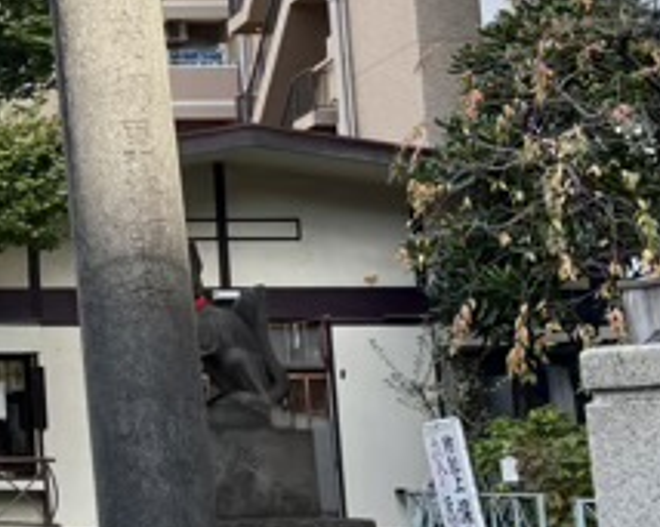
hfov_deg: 19.5
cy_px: 196
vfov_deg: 18.5
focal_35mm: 83
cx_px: -382
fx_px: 1621
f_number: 1.6
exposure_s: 1/781
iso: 50
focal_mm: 5.96
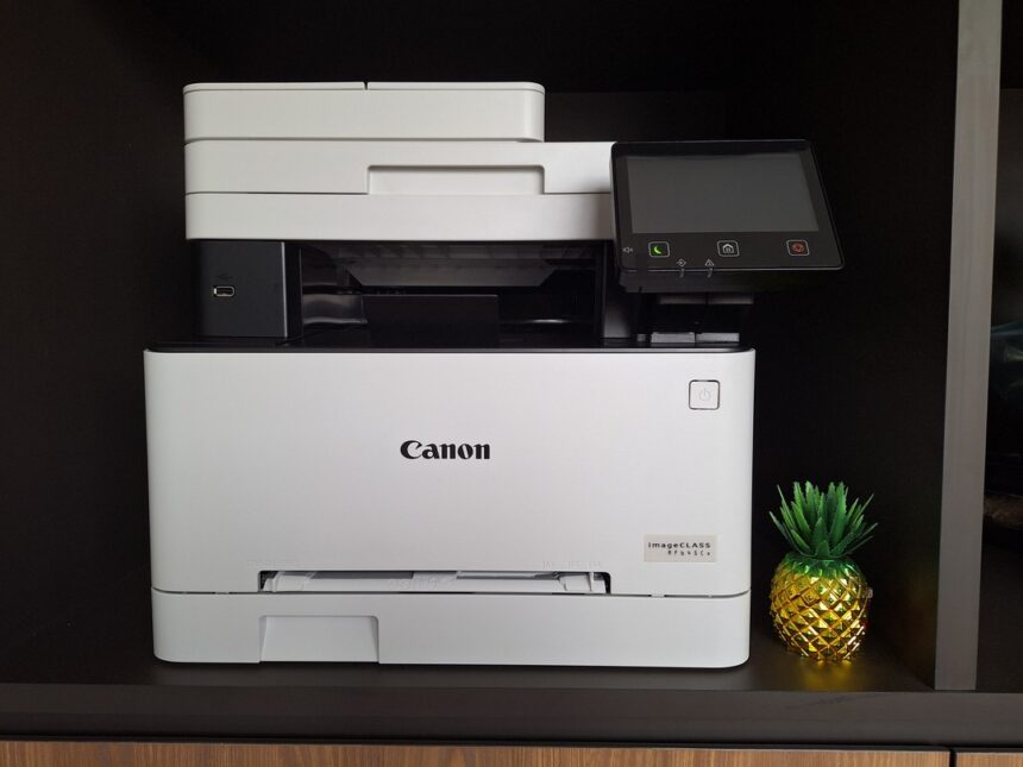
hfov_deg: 73.9
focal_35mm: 23
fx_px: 680
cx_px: 512
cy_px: 384
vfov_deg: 58.9
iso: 100
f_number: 1.8
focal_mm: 5.54
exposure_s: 1/40
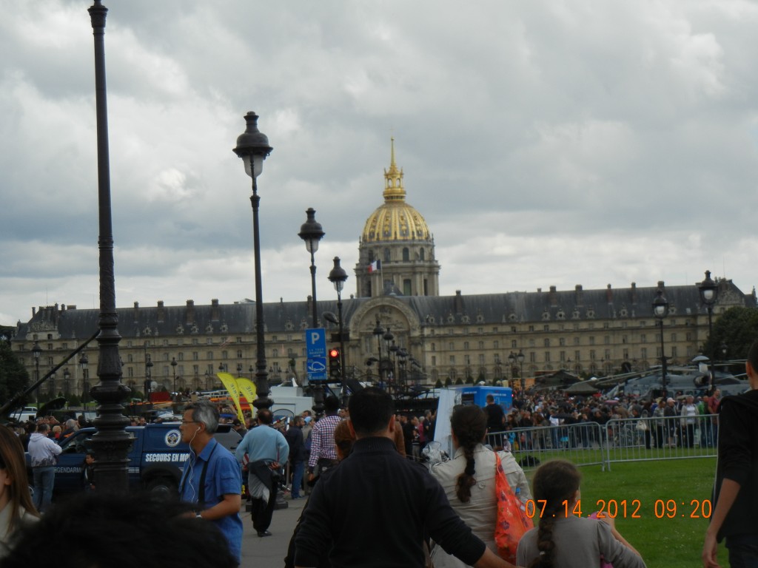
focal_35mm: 89
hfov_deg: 22.0
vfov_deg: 16.6
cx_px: 379
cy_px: 284
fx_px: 1949
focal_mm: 16
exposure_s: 1/920
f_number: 4.4
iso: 160
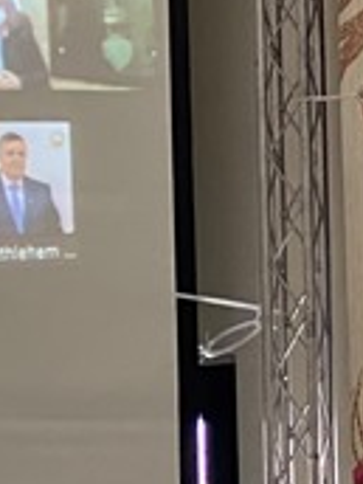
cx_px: -163
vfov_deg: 6.3
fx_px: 4334
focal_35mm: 310
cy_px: -203
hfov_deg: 4.8
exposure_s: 1/50
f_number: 2
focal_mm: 6
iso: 160
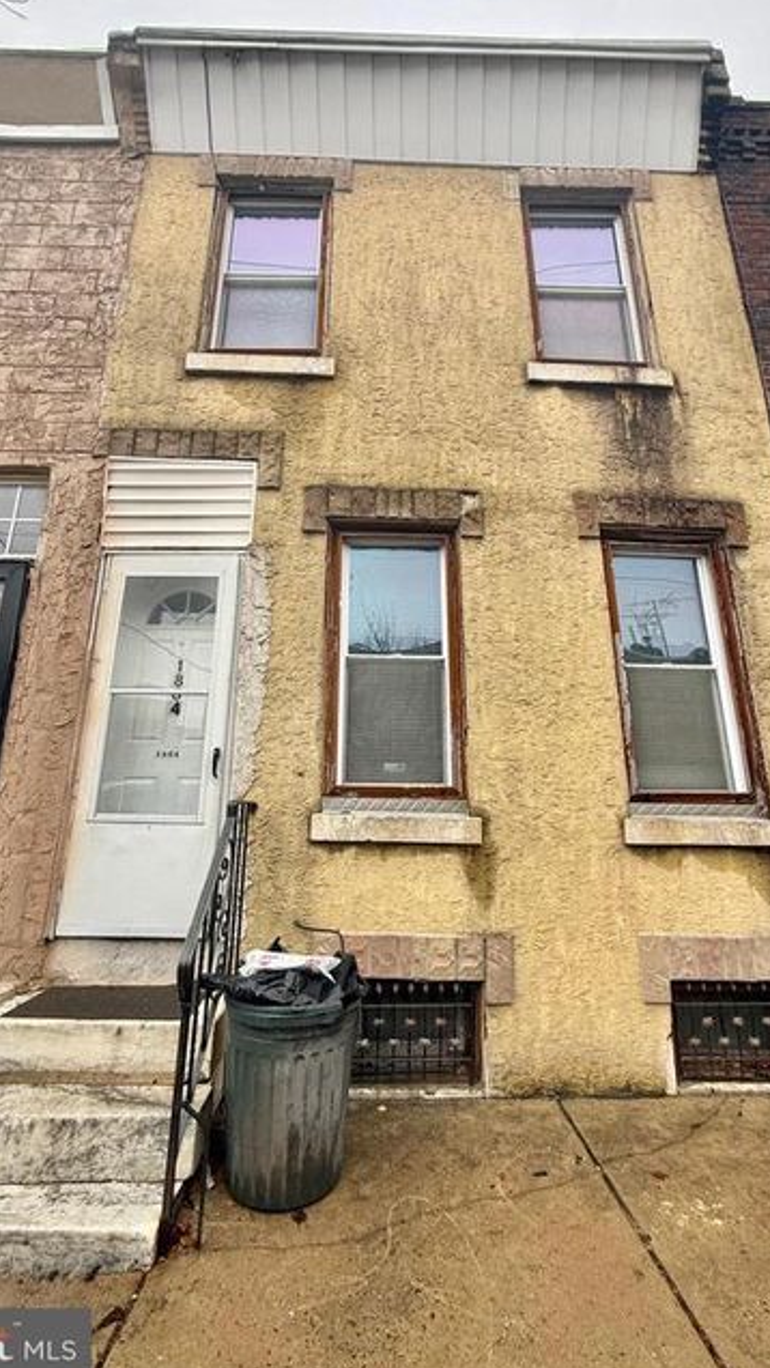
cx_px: 396
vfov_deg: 99.3
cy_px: 668
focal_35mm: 16
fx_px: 580
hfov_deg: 67.1
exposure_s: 1/301
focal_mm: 2.22
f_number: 2.2
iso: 50
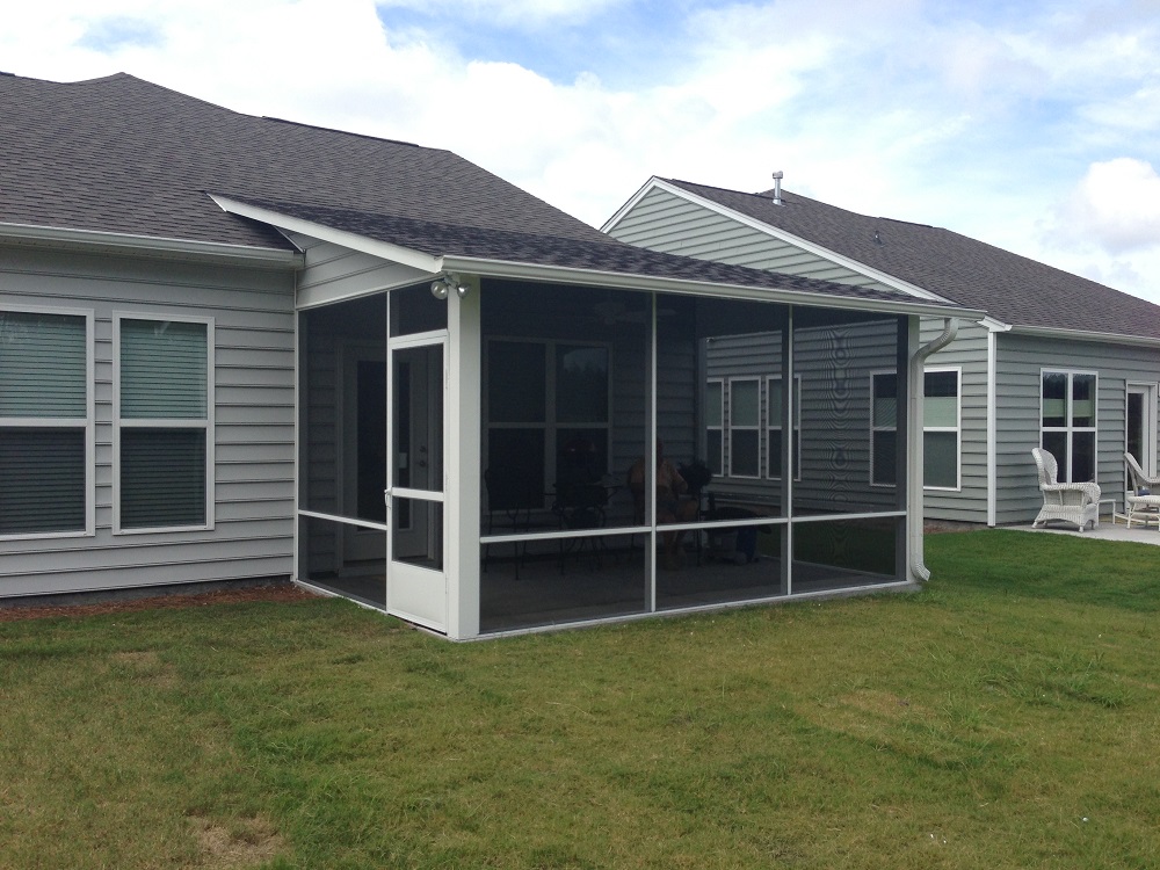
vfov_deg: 42.9
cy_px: 435
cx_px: 580
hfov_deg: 55.4
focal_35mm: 33
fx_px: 1106
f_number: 2.4
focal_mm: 4.13
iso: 50
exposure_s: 1/935
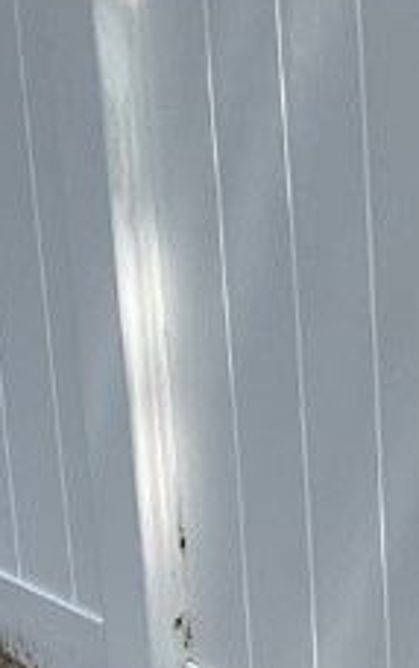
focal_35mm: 138
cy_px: 712
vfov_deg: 14.8
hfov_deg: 9.2
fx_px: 2515
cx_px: 648
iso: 16
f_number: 1.8
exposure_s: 1/997
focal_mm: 3
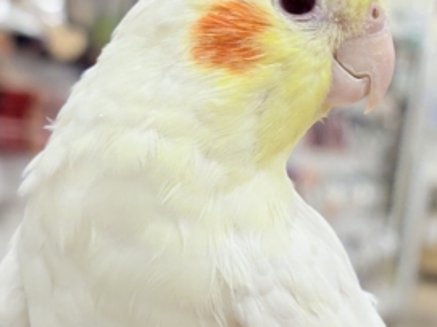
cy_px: 200
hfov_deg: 15.9
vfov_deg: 12.0
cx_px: 340
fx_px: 1552
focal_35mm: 123
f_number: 1.6
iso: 100
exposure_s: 1/100
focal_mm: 5.96
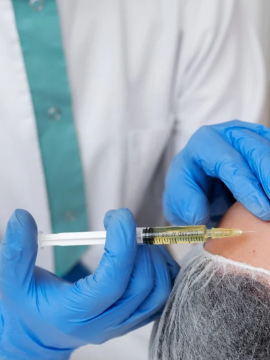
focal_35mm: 87
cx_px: 287
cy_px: 204
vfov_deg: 22.5
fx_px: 904
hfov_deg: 16.5
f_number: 5
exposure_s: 1/500
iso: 640
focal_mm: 50
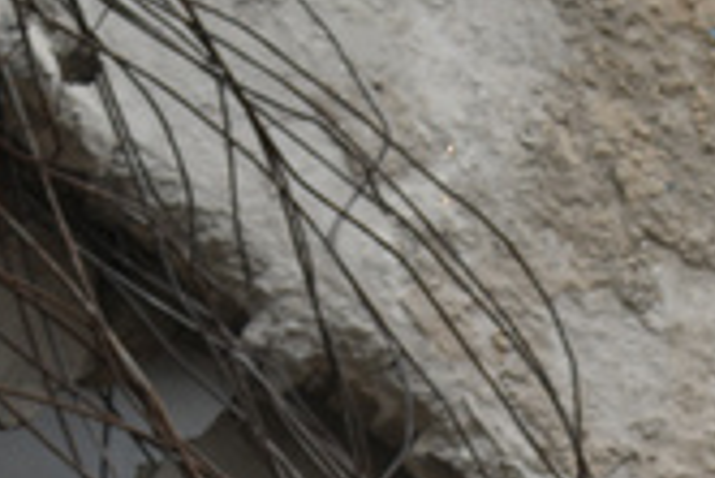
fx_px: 2942
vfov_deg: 8.1
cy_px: 1350
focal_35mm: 148
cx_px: 1352
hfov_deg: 12.5
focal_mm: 24
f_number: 4
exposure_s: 1/320
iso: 125
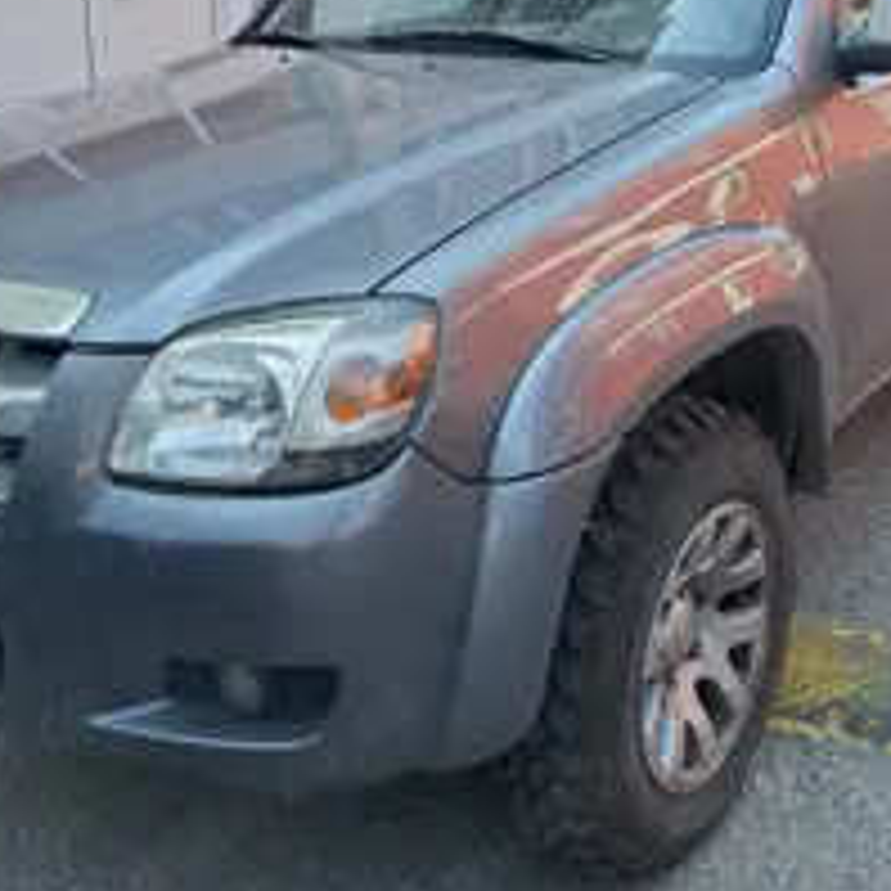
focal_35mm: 41
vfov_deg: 39.3
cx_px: 428
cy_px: 180
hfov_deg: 40.9
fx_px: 1194
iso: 40
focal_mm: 5.54
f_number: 1.8
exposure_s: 1/588
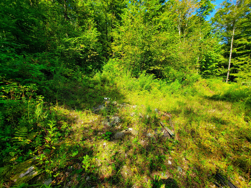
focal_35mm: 13
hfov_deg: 106.2
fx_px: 94
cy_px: 94
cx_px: 126
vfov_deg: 89.9
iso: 50
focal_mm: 2.2
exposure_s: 1/400
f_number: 2.2
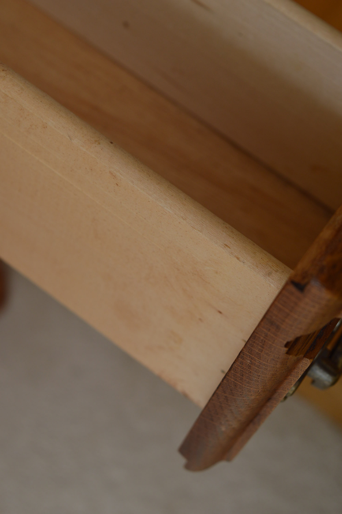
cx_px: 171
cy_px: 257
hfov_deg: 19.7
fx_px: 985
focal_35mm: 69
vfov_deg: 29.3
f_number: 6.3
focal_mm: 46
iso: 200
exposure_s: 1/125
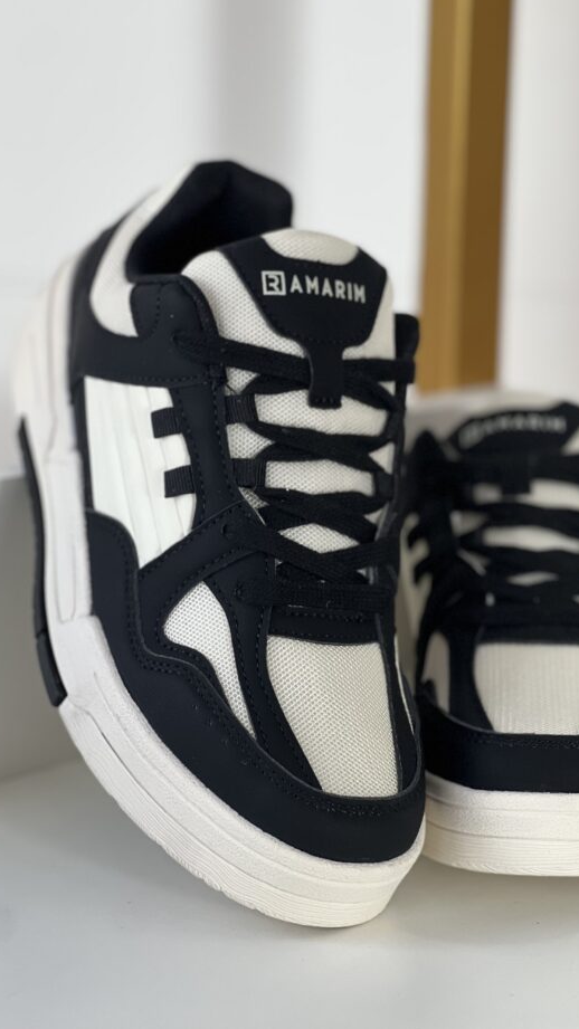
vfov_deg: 25.0
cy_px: 511
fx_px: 2320
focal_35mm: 85
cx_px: 360
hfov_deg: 14.2
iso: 100
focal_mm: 9
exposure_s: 1/120
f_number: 2.8
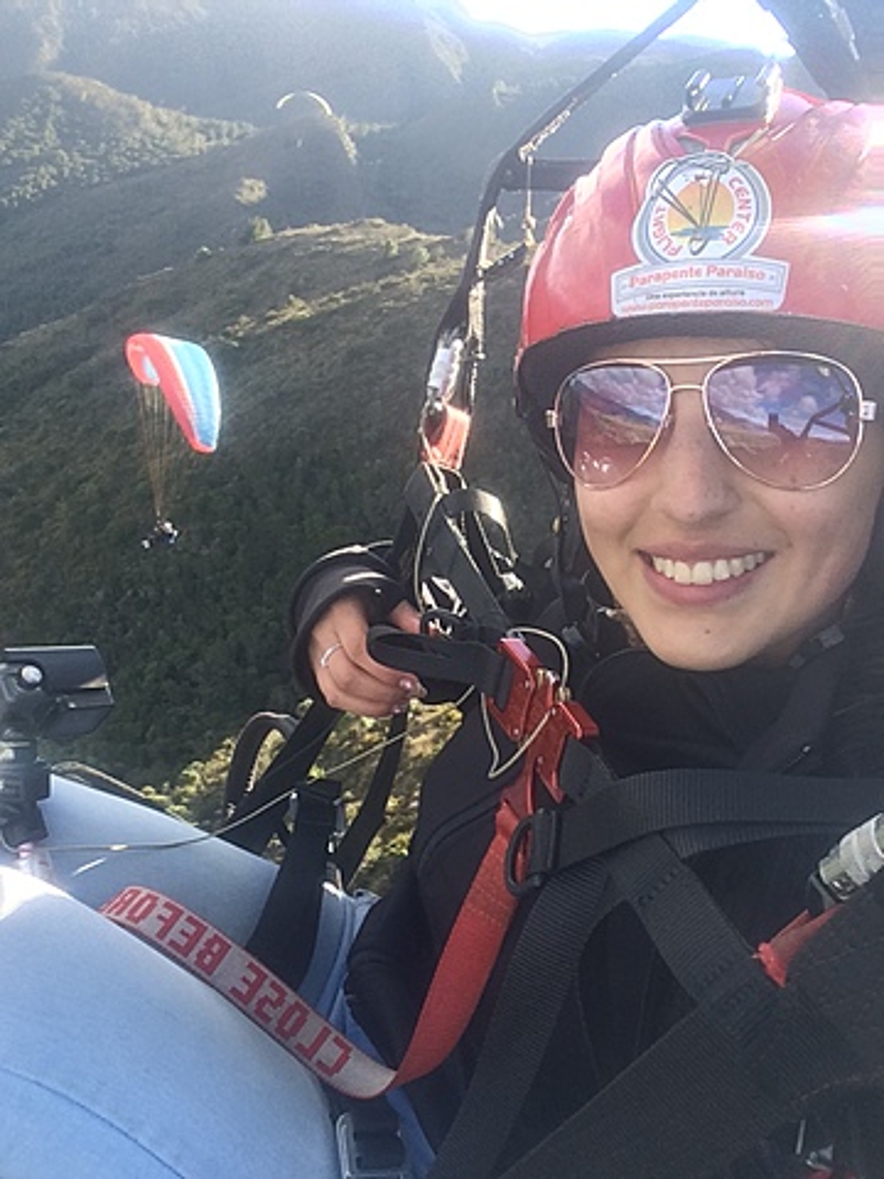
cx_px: 442
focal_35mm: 31
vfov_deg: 58.4
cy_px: 590
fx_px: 1056
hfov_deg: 45.4
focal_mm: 2.15
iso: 50
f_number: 2.4
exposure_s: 1/175
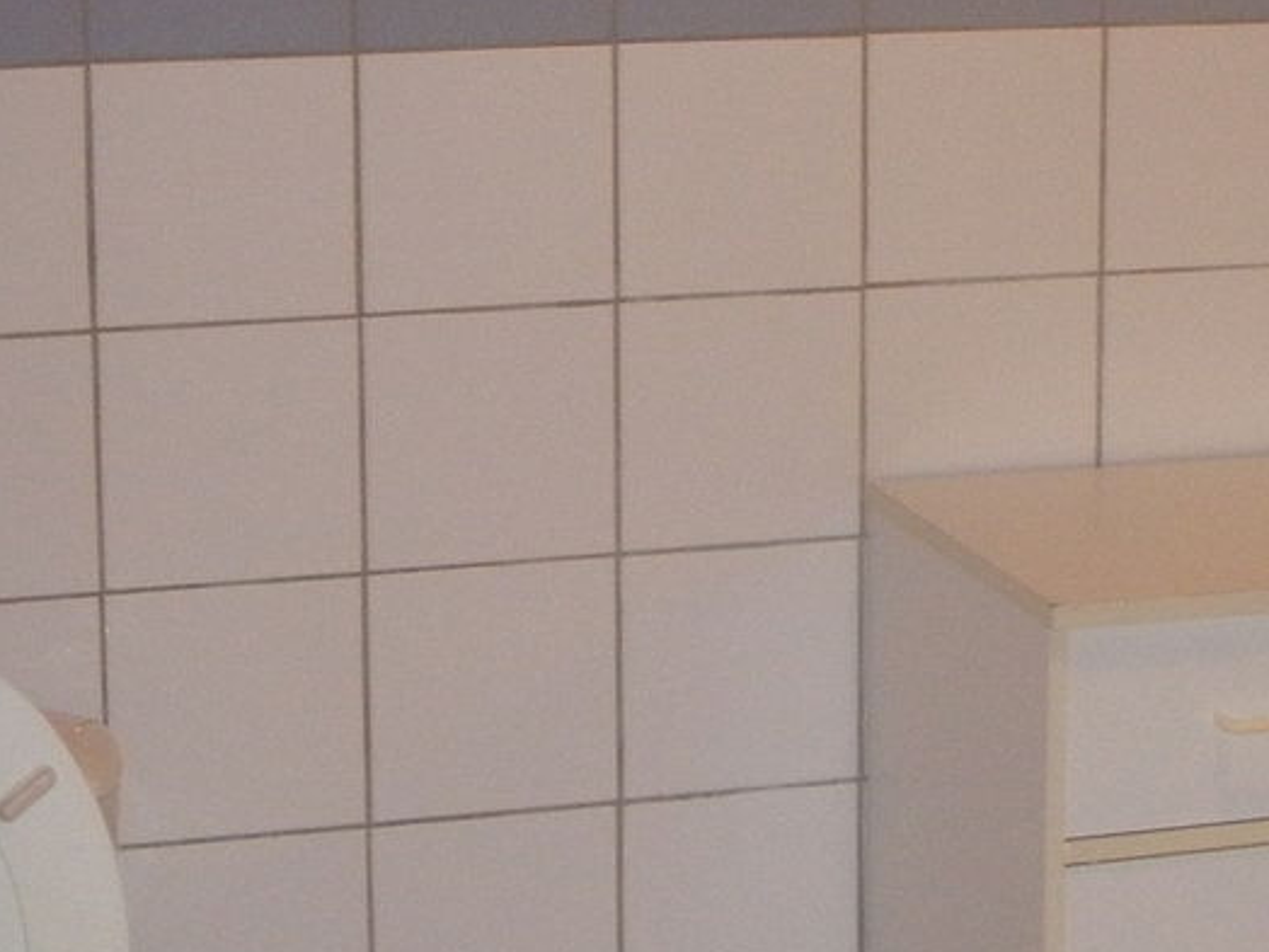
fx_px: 4252
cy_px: 400
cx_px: 1155
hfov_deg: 16.7
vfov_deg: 12.8
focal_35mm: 116
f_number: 3.5
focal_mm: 6.7
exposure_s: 1/30
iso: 200
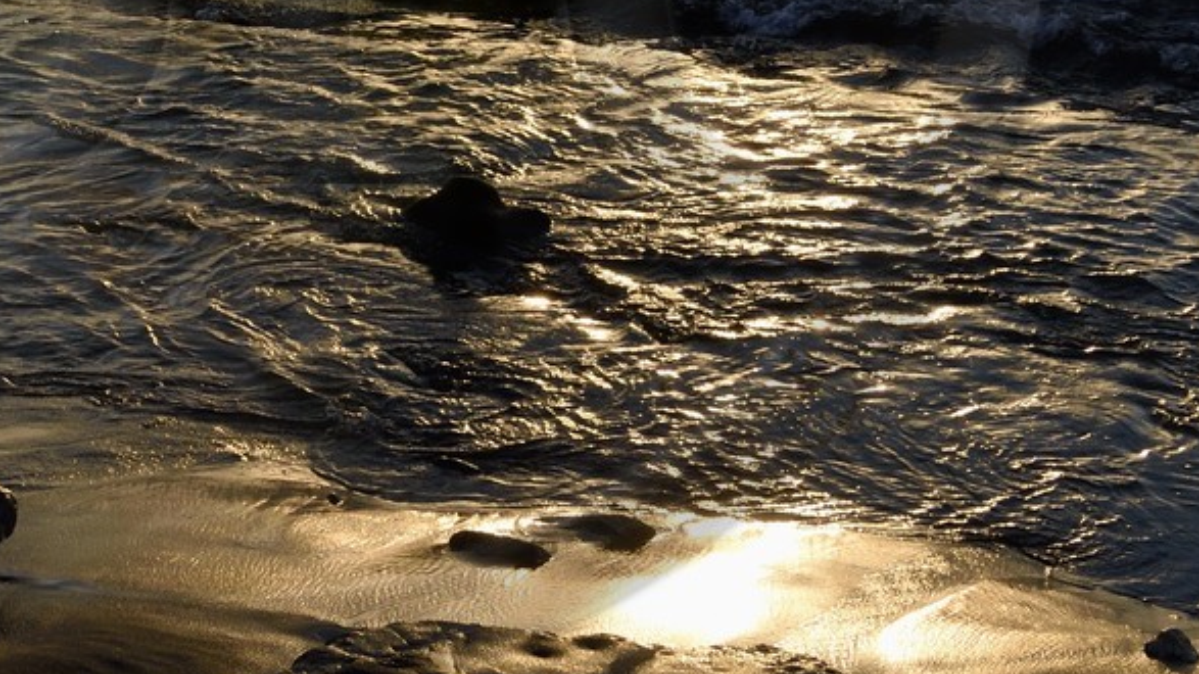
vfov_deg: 12.2
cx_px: 210
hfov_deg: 21.7
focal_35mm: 97
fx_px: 3083
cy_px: -147
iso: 400
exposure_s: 1/250
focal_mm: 34
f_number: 18
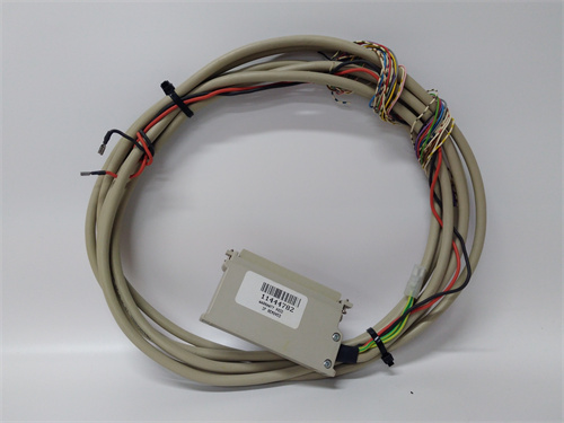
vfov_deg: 51.4
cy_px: 212
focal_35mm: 27
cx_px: 282
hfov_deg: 65.3
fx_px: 440
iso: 167
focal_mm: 3.79
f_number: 2
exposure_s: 1/33
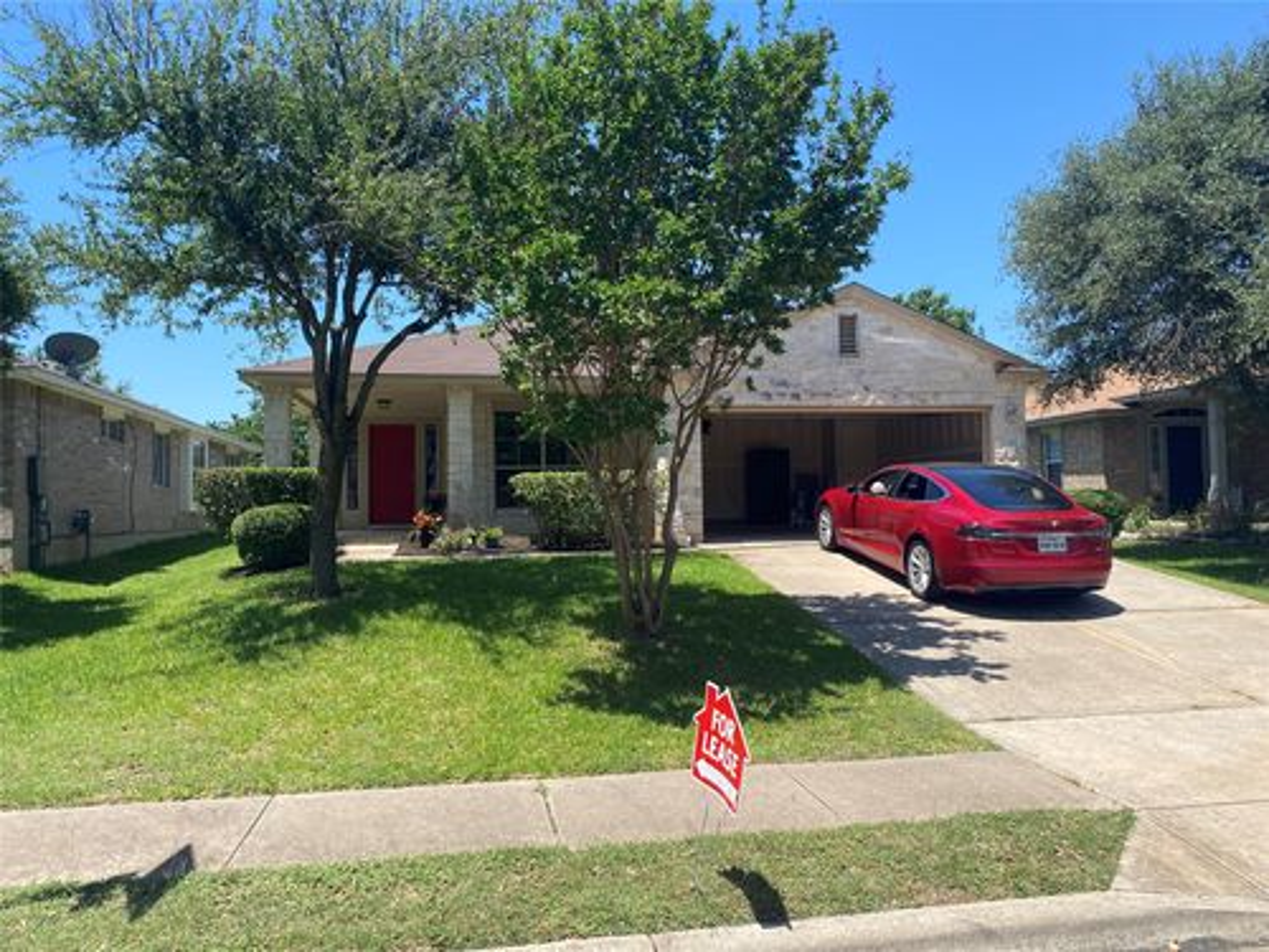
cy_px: 476
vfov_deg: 53.1
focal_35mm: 26
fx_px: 953
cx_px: 634
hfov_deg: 67.3
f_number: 1.8
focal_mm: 4.25
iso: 32
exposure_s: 1/1727
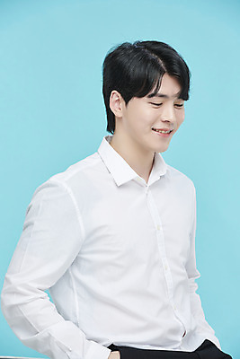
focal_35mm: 155
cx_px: 120
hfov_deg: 8.9
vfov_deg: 13.2
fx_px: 1549
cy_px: 180
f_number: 8
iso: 64
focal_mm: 155
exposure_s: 1/125
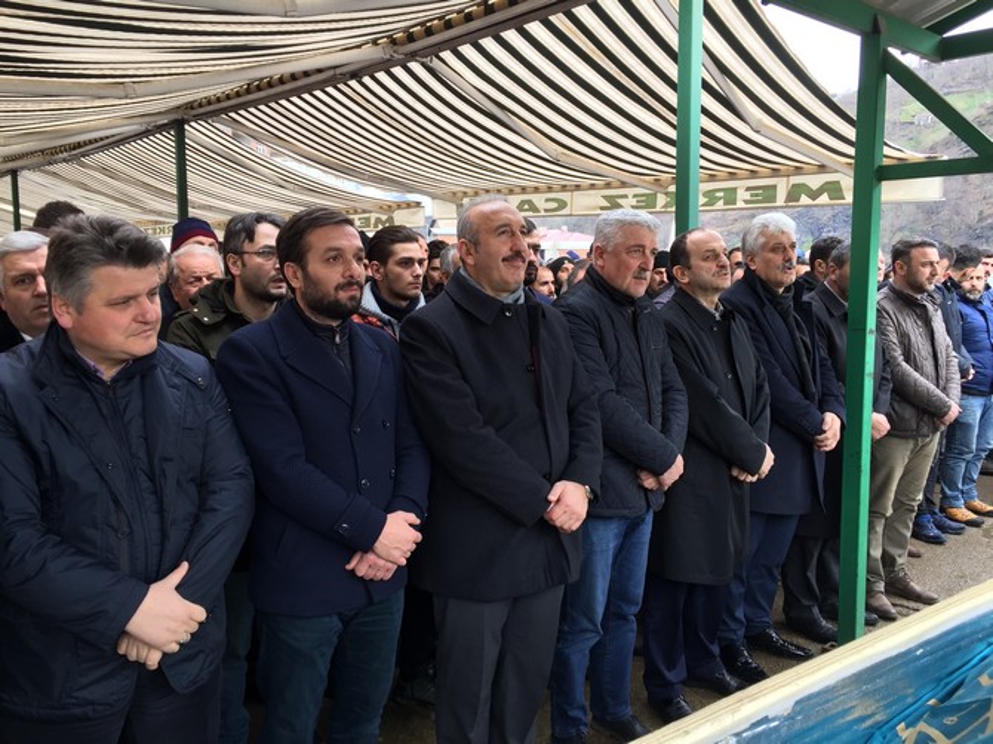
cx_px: 496
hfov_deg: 61.7
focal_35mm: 29
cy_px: 372
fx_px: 832
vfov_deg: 48.2
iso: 32
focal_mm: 4.15
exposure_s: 1/50
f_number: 2.2
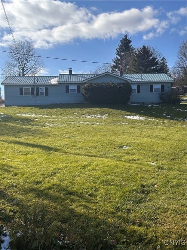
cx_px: 94
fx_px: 346
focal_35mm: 48
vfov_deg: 39.7
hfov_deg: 30.3
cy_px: 125
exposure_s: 1/4367
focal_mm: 6.86
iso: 64
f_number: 1.78
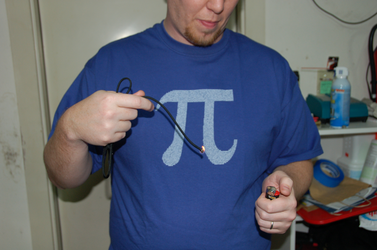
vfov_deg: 34.1
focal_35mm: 39
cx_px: 188
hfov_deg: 49.6
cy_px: 125
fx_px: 408
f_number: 4
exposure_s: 1/60
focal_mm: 26
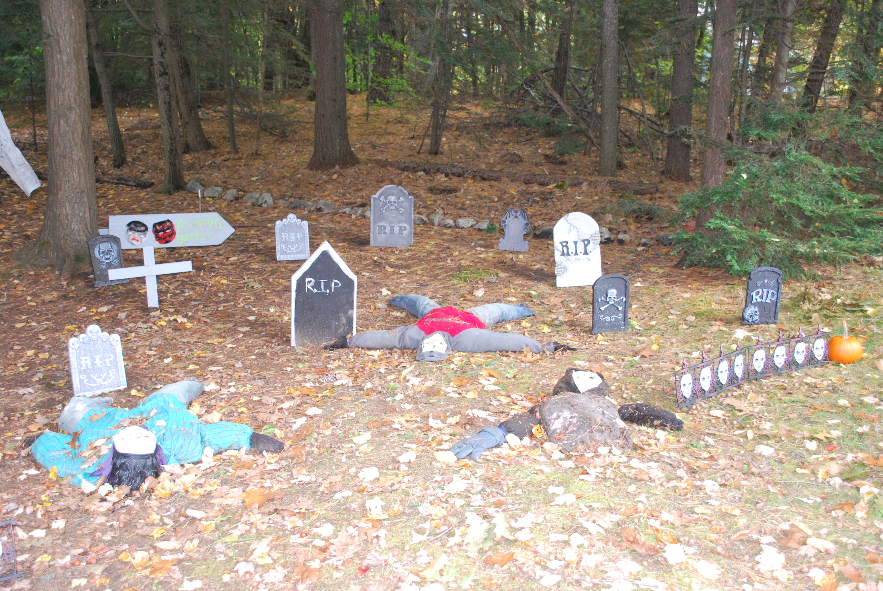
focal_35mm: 33
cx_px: 442
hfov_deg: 57.2
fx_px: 810
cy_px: 296
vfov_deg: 40.1
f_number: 4
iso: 560
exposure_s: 1/60
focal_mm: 22
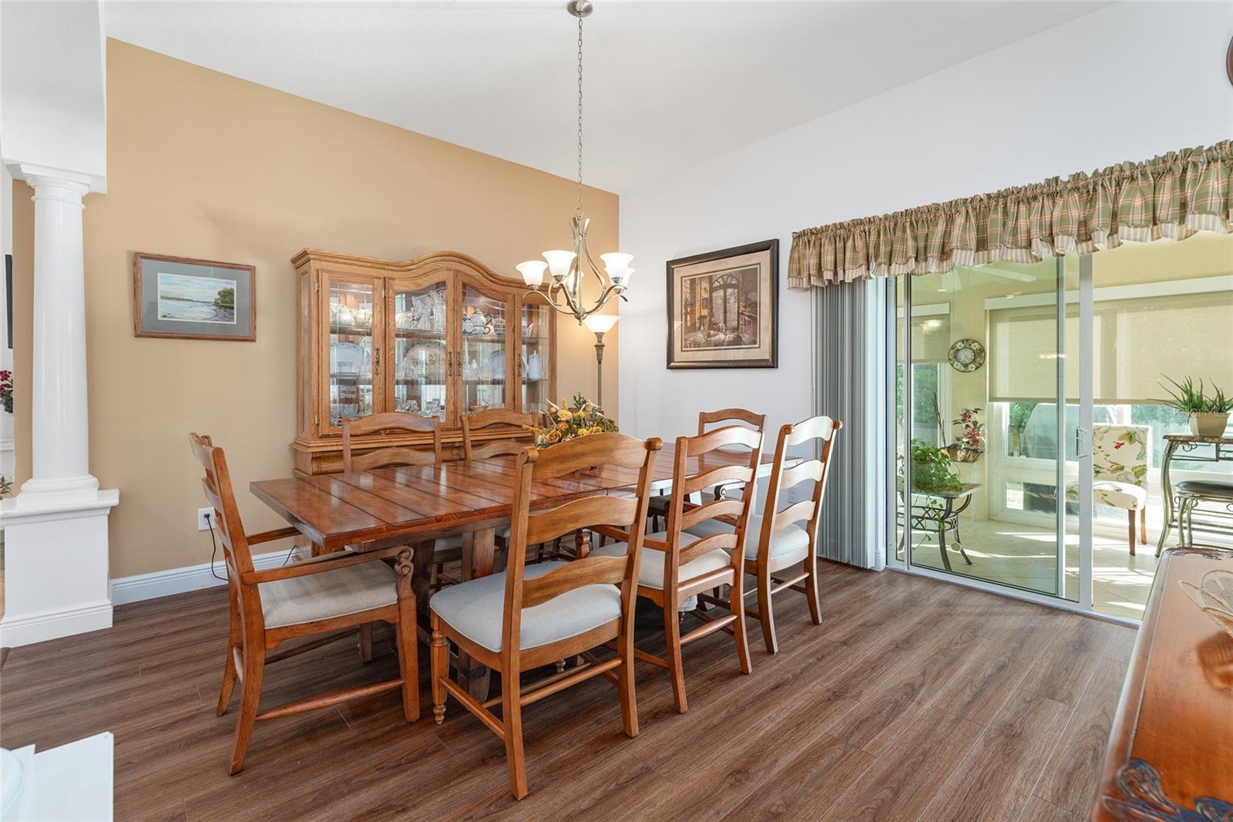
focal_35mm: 16
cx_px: 616
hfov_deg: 96.0
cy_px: 411
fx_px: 555
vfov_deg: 73.0
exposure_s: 1/3
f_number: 7.1
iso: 400
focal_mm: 16.2
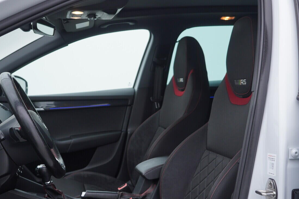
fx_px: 390
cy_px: 108
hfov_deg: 41.9
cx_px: 157
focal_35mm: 47
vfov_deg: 28.6
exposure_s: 1/60
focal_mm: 24
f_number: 3.5
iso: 125
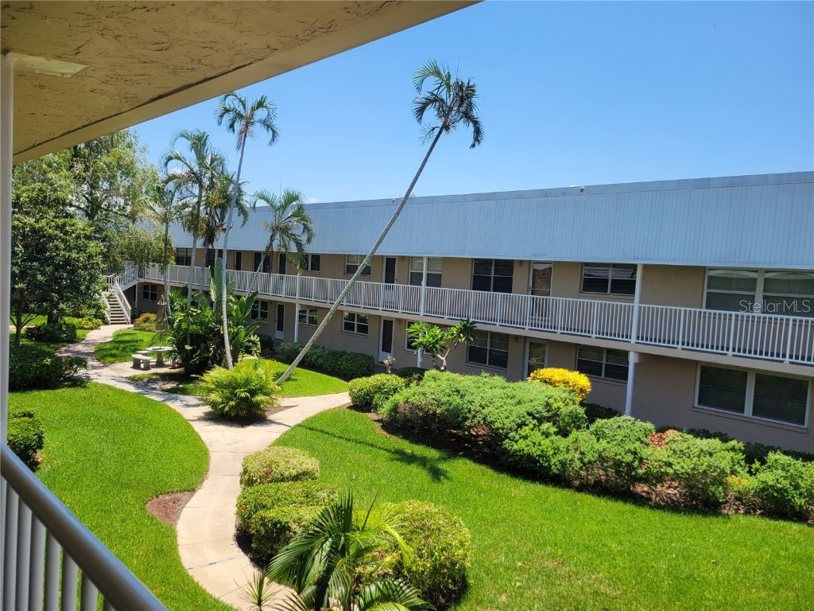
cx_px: 407
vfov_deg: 53.1
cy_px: 306
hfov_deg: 67.3
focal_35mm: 26
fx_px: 611
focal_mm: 5.4
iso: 40
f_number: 1.8
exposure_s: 1/1641
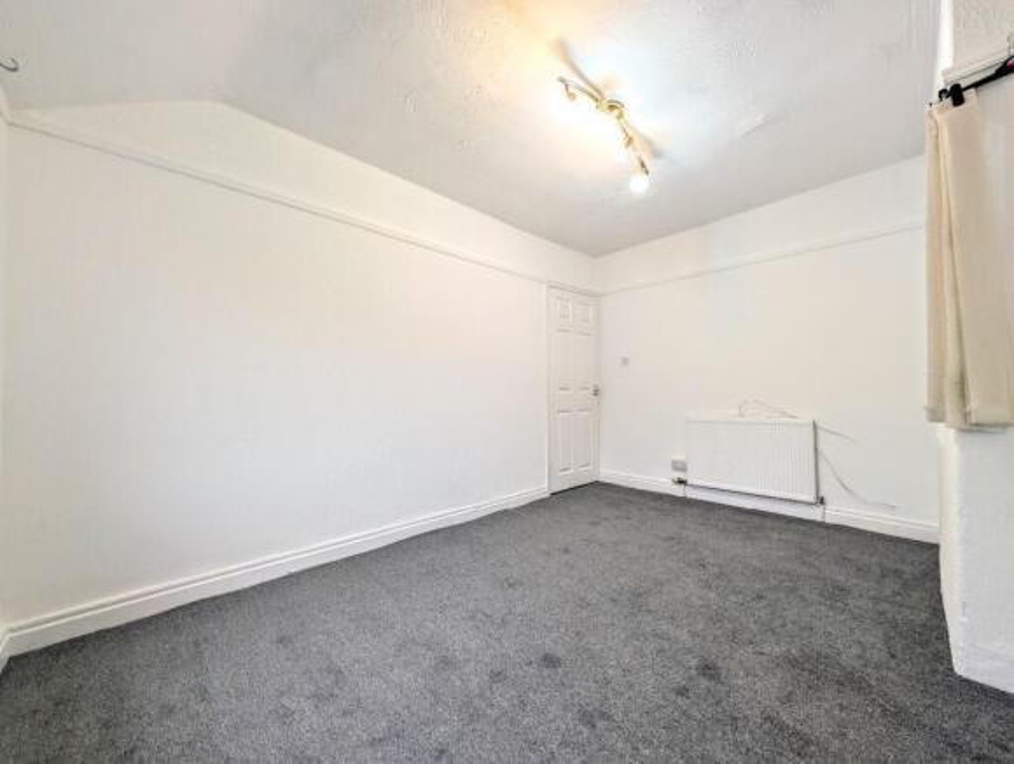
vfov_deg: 94.7
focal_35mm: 12
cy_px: 382
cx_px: 507
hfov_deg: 110.4
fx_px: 352
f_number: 1.7
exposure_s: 1/60.2
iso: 55
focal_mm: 2.02
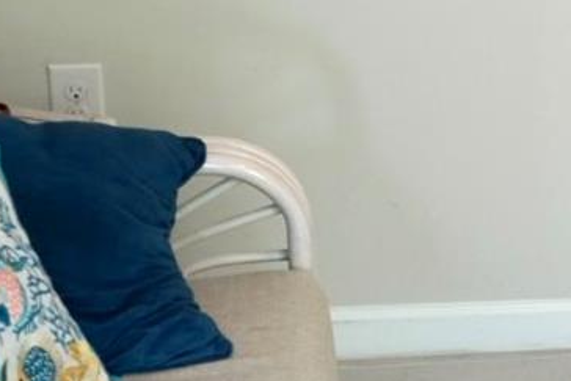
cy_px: 34
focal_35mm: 123
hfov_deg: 15.6
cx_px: 809
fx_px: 1952
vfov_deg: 11.1
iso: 1600
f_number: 4
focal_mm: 28
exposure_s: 1/160
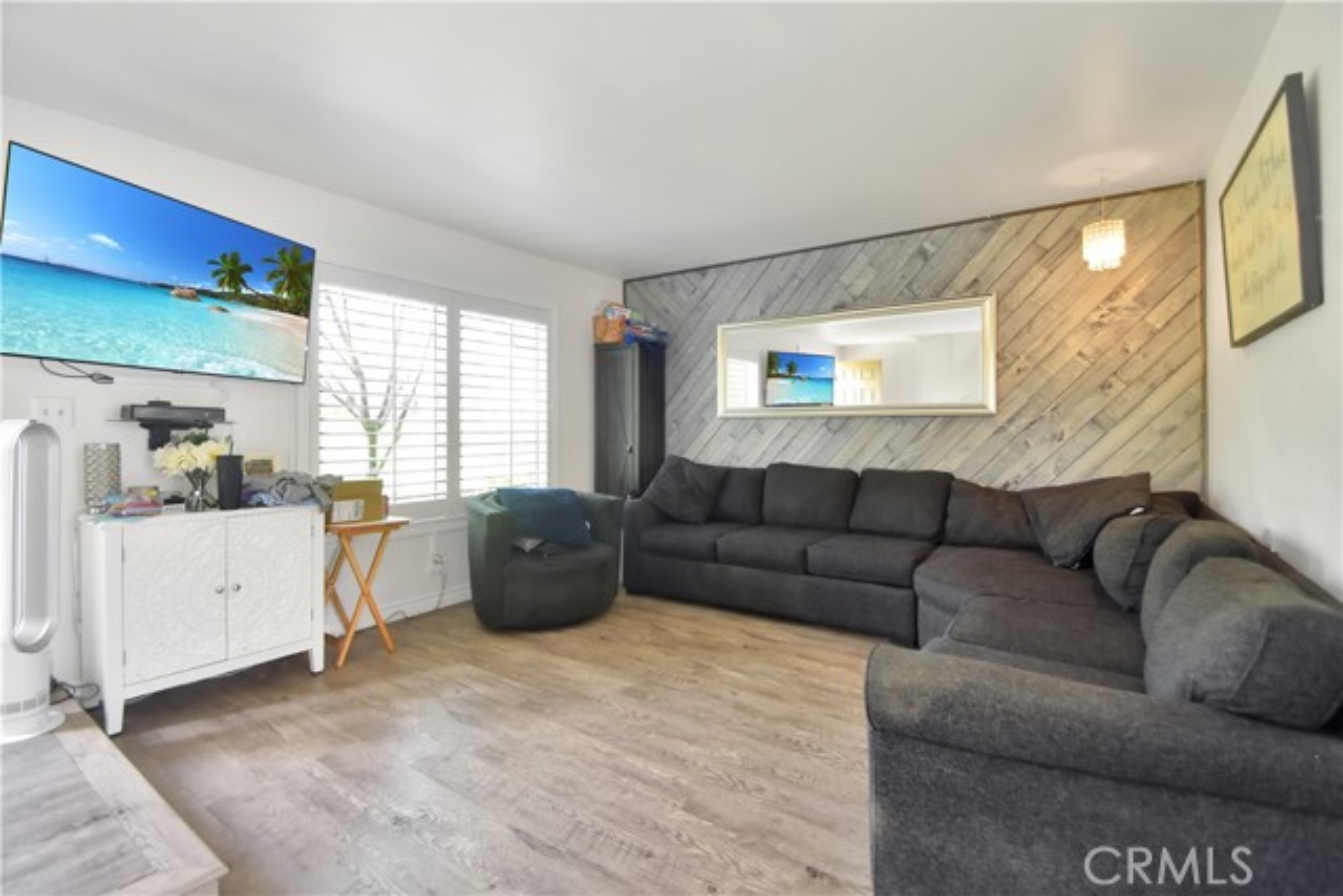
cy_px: 448
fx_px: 560
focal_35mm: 15
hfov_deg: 100.4
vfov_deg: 77.4
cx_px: 672
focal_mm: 10
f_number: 4
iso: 640
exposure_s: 1/60
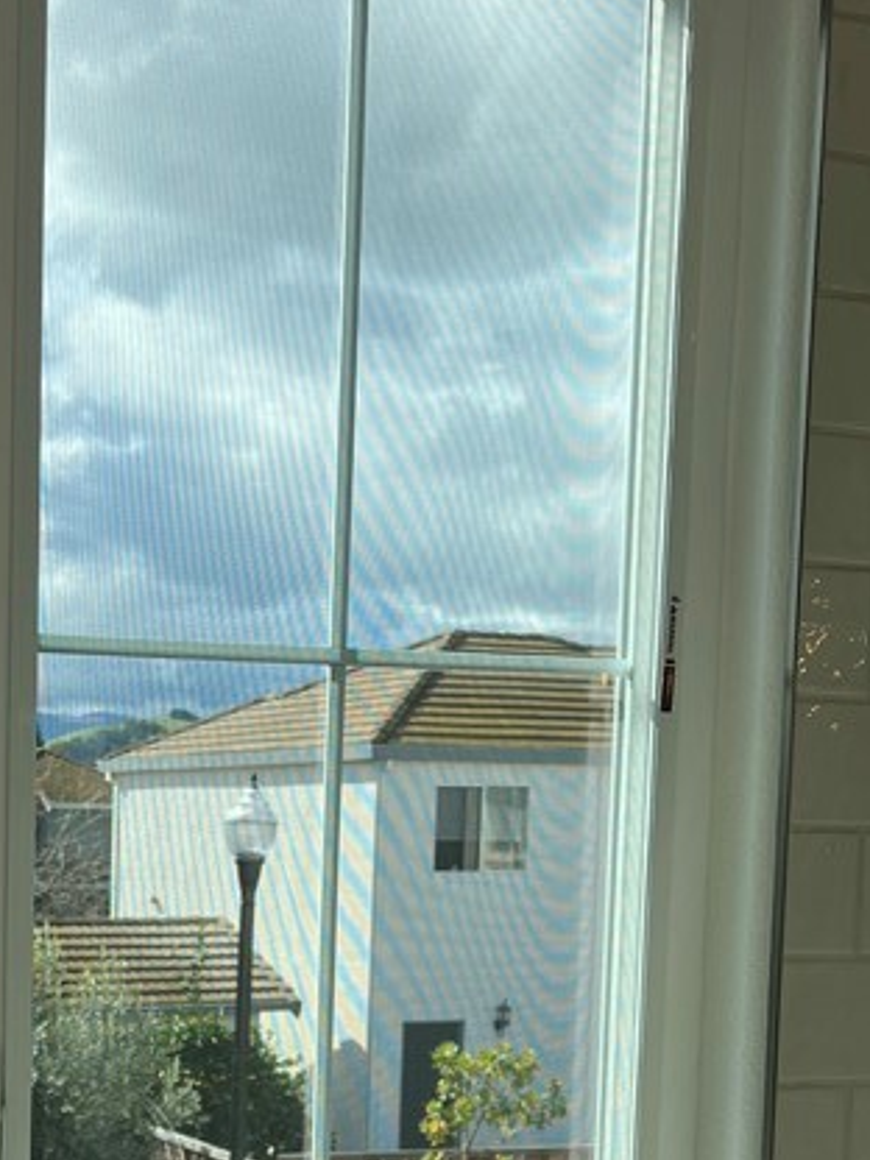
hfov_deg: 22.3
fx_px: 2145
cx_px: 53
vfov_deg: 29.1
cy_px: 1043
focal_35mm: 64
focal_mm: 5.7
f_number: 1.5
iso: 50
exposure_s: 1/1531
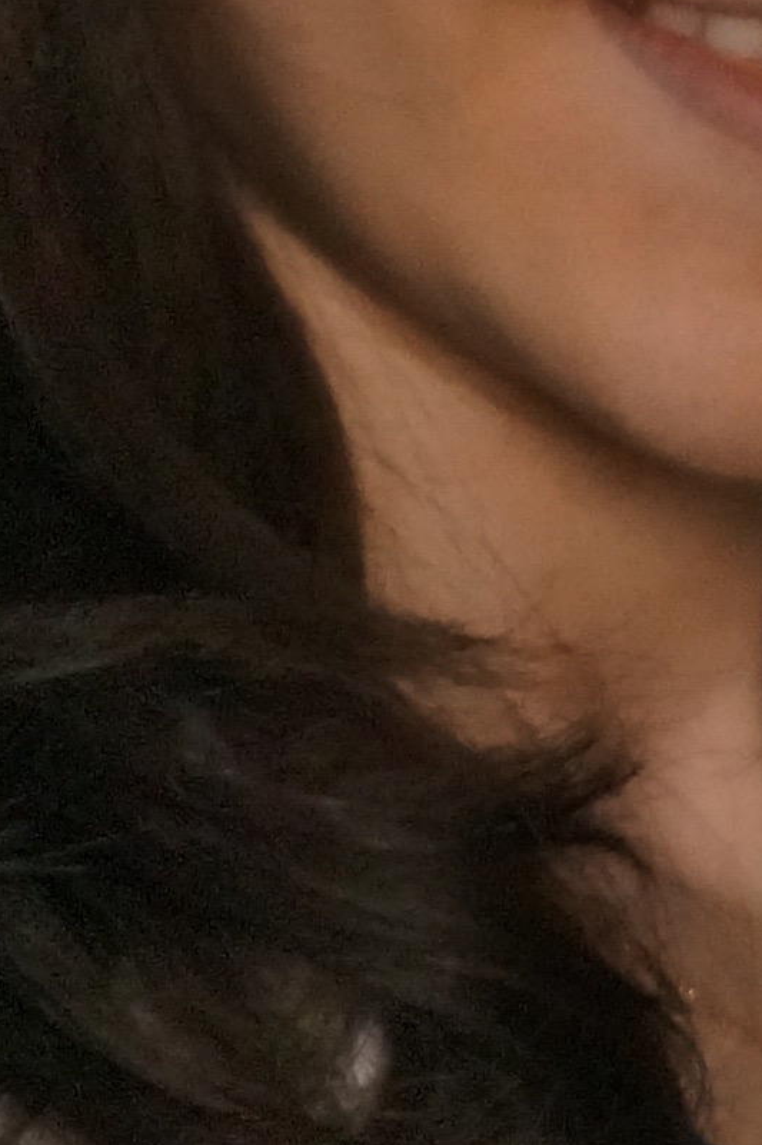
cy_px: 1665
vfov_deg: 7.1
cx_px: 645
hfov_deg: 4.8
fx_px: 9092
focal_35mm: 286
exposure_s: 1/160
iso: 1600
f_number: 4.5
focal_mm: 28
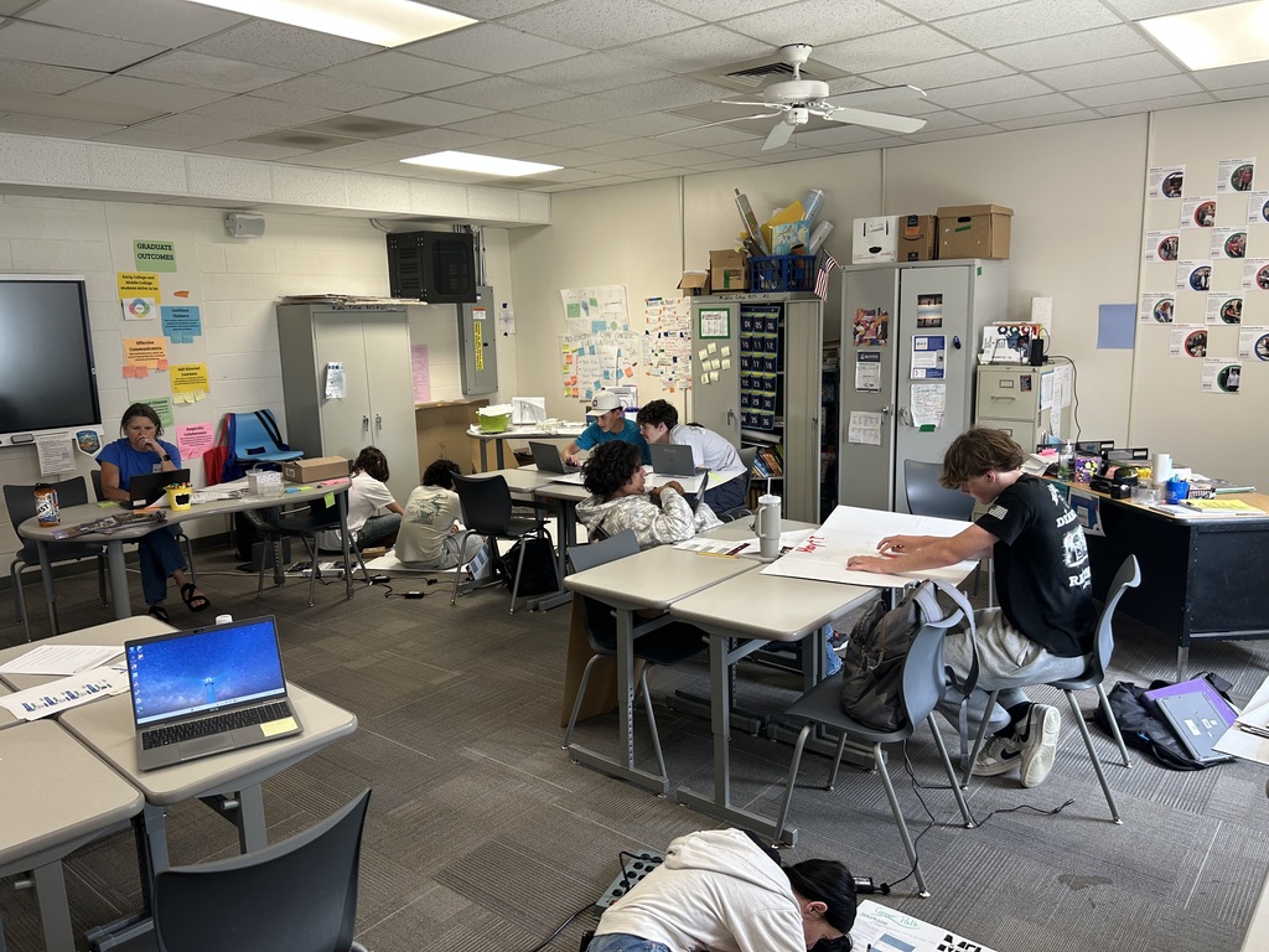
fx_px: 953
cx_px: 634
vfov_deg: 53.1
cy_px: 476
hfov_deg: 67.3
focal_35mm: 26
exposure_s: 1/60
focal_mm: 5.7
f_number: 1.5
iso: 64
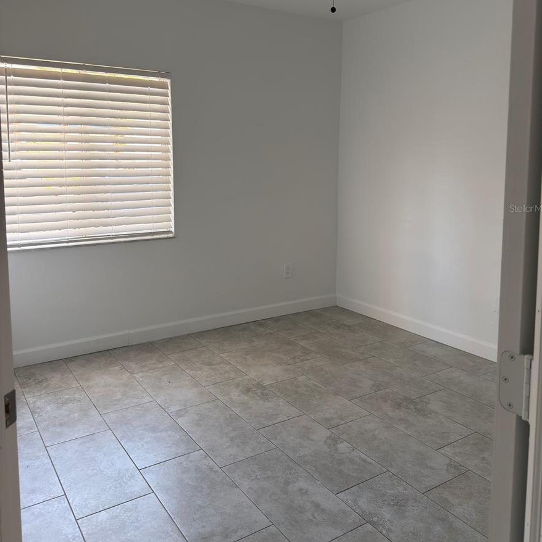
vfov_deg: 55.1
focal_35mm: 29
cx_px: 275
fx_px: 514
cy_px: 208
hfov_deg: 55.6
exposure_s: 1/139
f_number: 1.78
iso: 160
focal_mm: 6.76
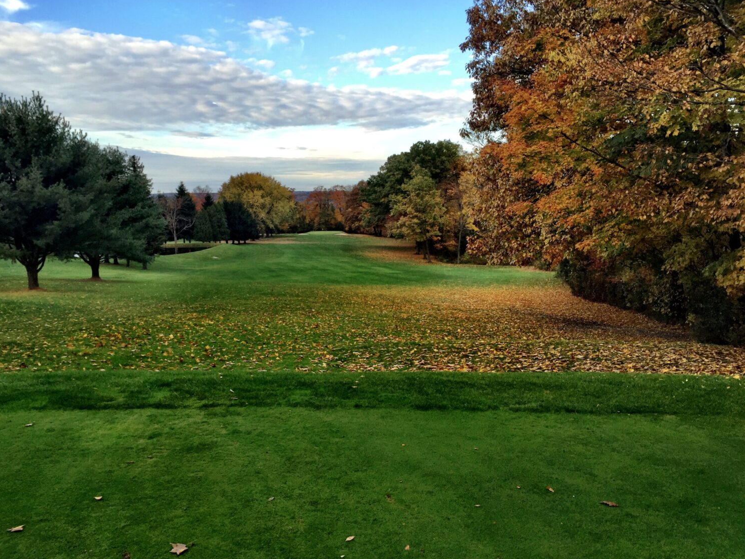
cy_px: 275
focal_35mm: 30
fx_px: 646
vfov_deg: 46.8
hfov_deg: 59.9
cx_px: 360
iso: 32
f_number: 2.2
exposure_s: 1/344
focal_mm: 4.15
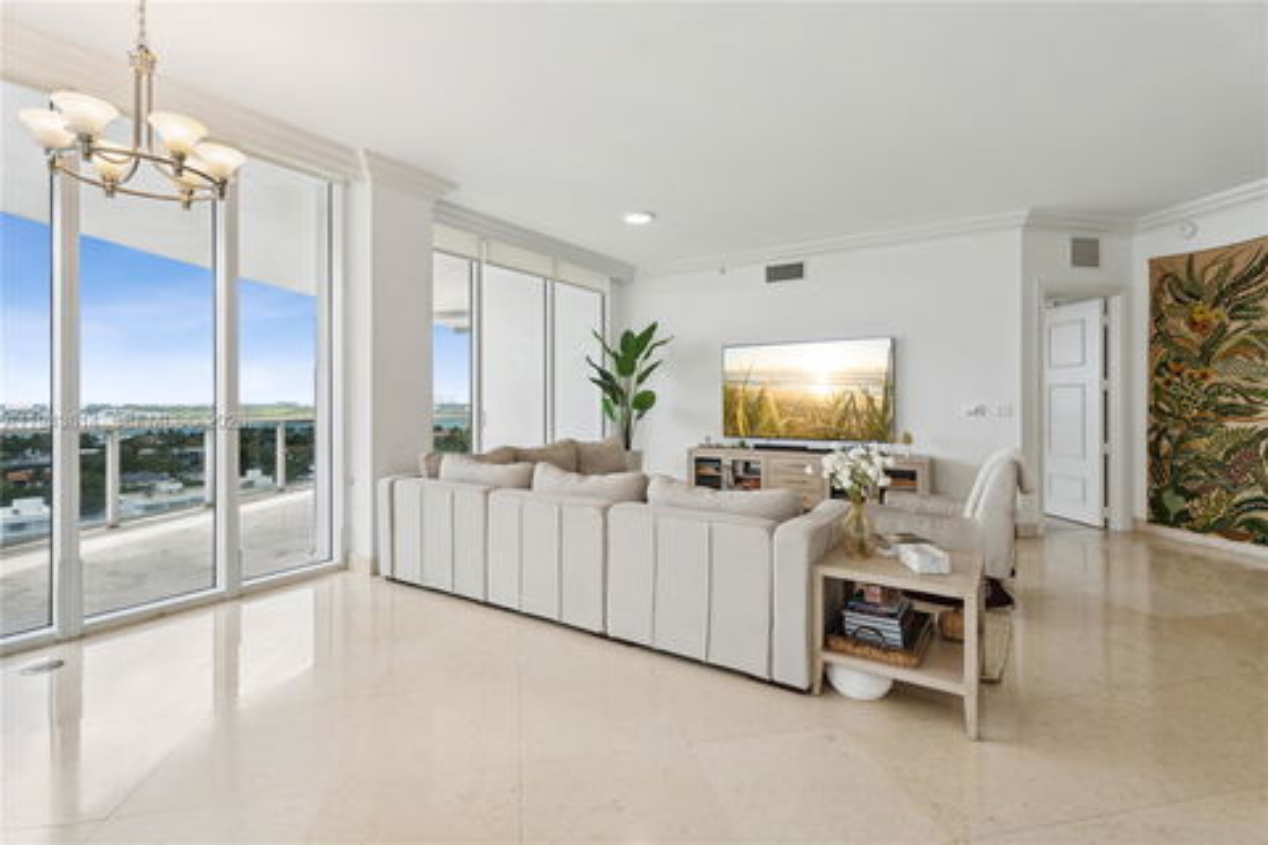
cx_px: 634
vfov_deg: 73.7
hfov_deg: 96.7
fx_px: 564
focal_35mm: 16
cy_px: 422
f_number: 8
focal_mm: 16
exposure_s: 1/25
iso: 400
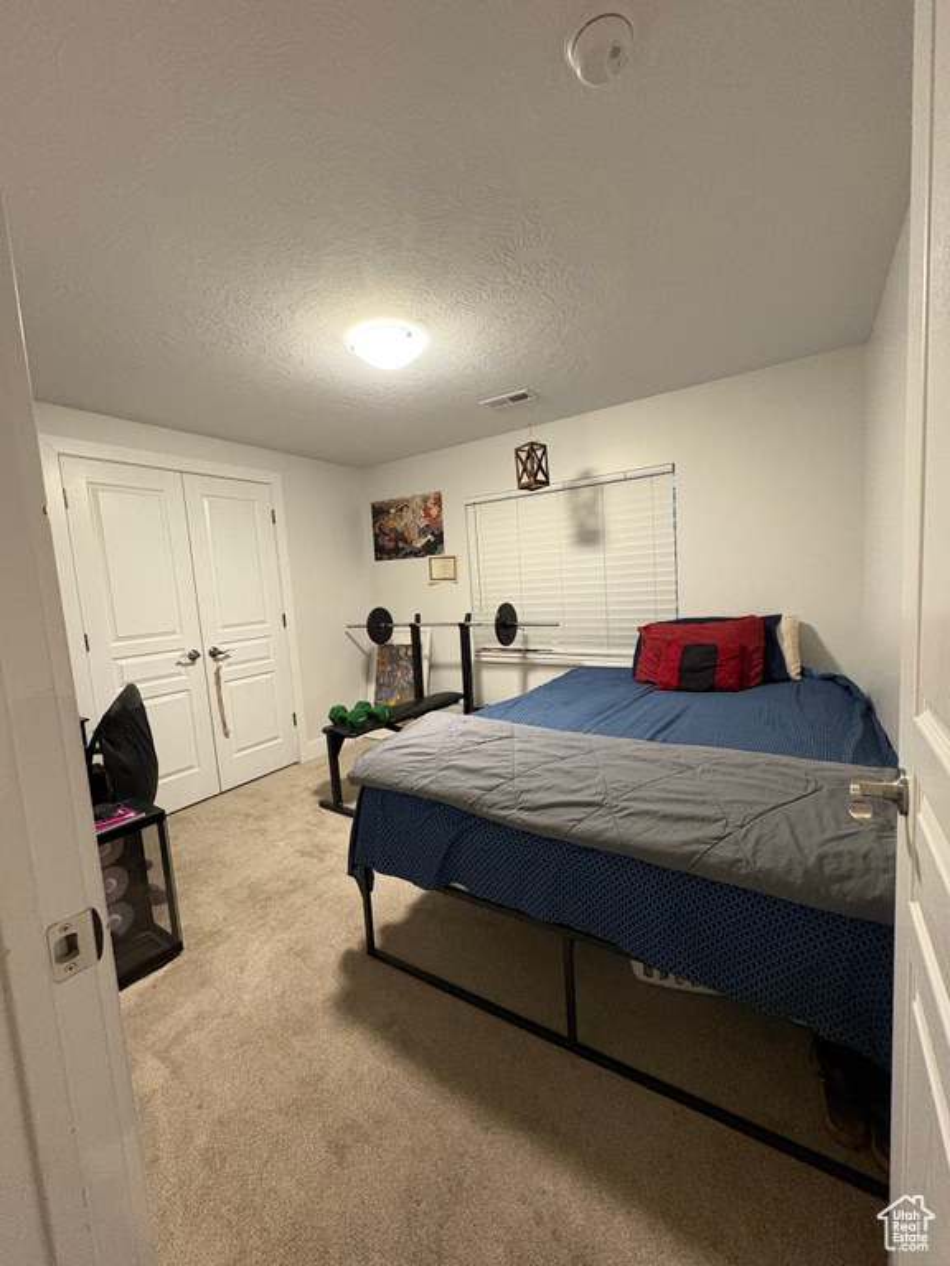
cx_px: 475
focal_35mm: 14
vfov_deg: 102.1
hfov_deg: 85.7
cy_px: 633
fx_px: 512
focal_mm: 2.22
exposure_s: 1/60
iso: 640
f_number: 2.2
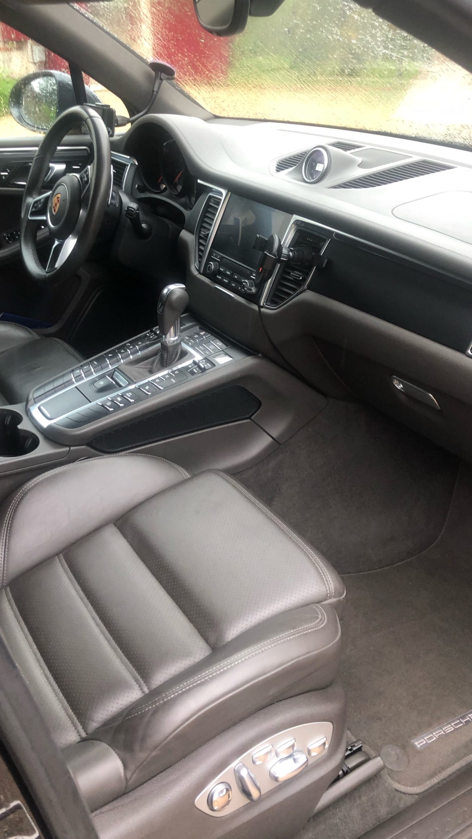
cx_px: 200
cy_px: 394
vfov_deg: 59.4
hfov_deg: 35.6
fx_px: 734
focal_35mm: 33
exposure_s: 1/30
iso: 25
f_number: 1.8
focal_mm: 3.99
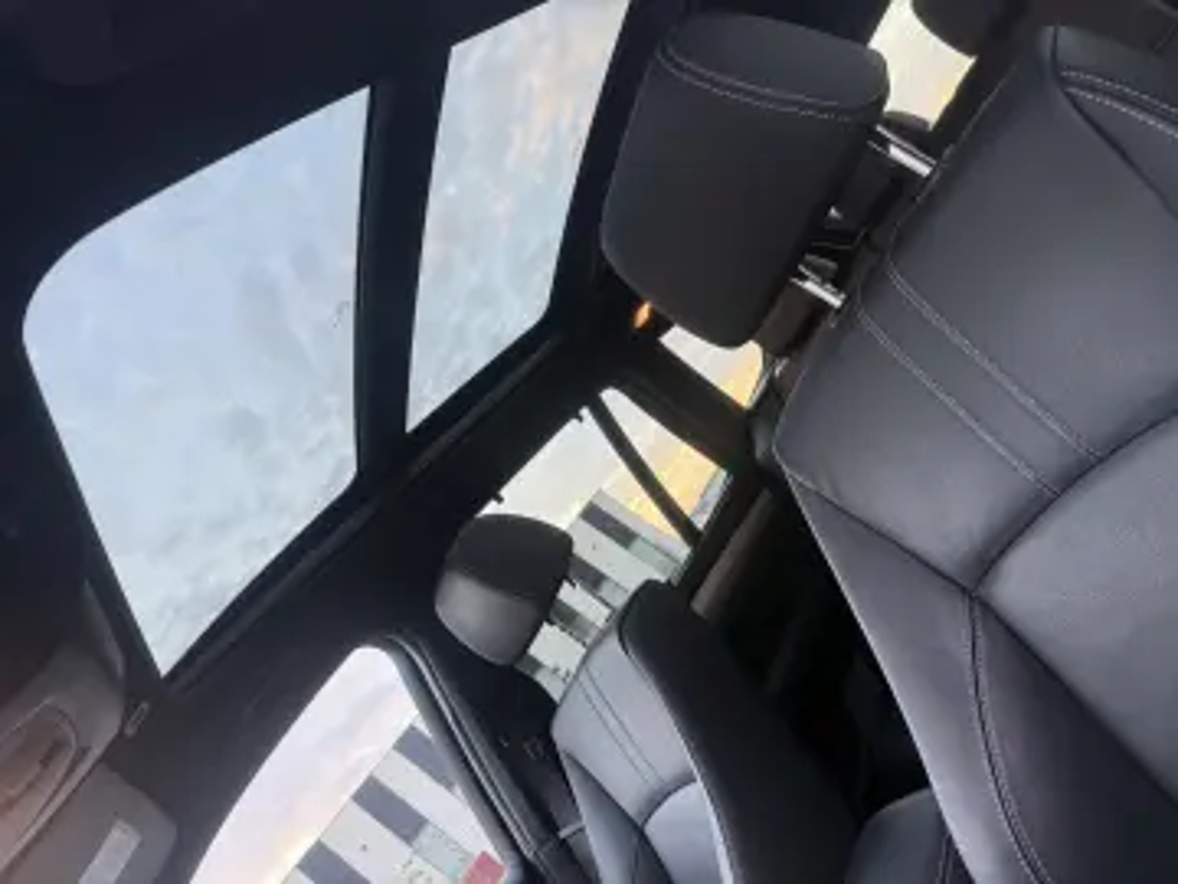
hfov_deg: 71.6
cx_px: 589
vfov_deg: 56.8
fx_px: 817
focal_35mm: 24
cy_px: 442
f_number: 1.78
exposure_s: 1/94
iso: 200
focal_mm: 6.76
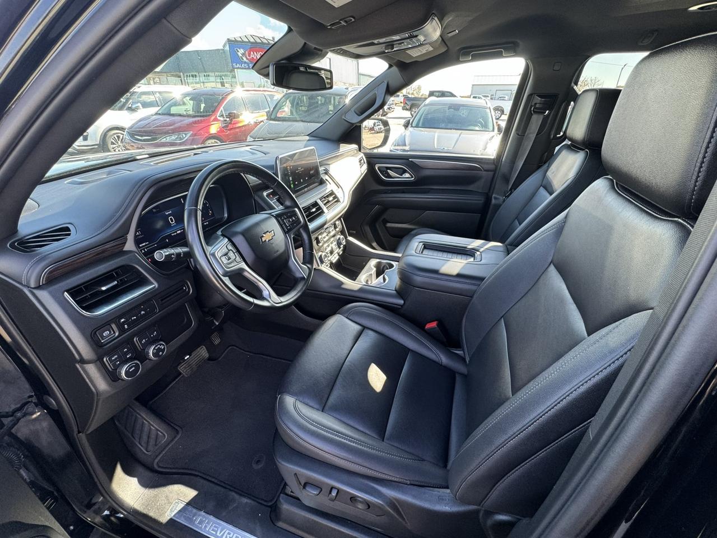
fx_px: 290
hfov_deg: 102.1
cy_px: 269
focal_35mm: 14
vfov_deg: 85.7
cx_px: 358
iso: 100
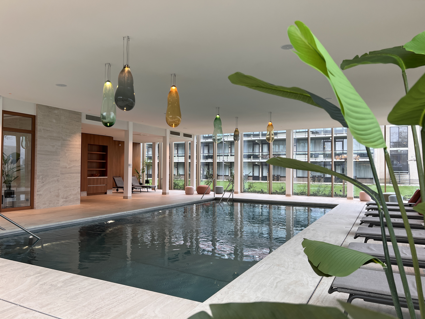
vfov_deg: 51.3
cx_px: 207
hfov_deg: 65.3
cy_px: 165
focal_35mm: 27
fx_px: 331
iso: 50
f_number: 1.5
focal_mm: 5.7
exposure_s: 1/100
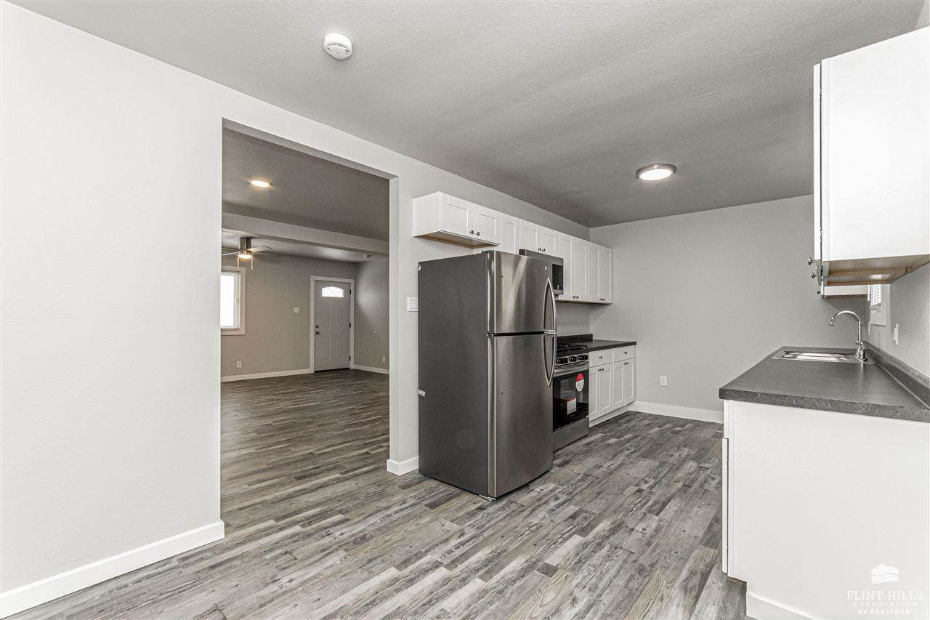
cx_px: 465
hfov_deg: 100.4
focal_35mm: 15
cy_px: 310
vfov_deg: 77.3
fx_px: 387
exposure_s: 1/60
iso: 3200
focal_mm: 10
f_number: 10
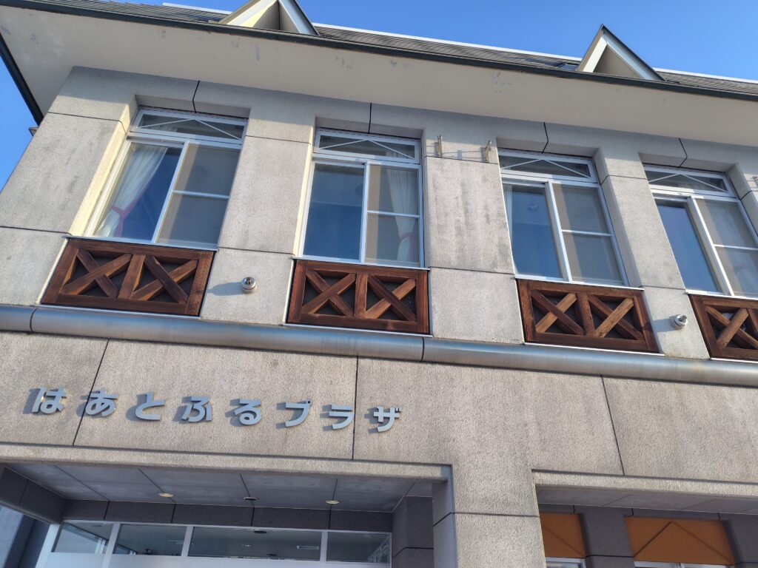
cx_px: 379
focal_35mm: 23
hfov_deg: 73.9
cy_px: 284
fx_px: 504
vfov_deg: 58.9
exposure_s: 1/511
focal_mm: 5.6
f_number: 1.9
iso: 50
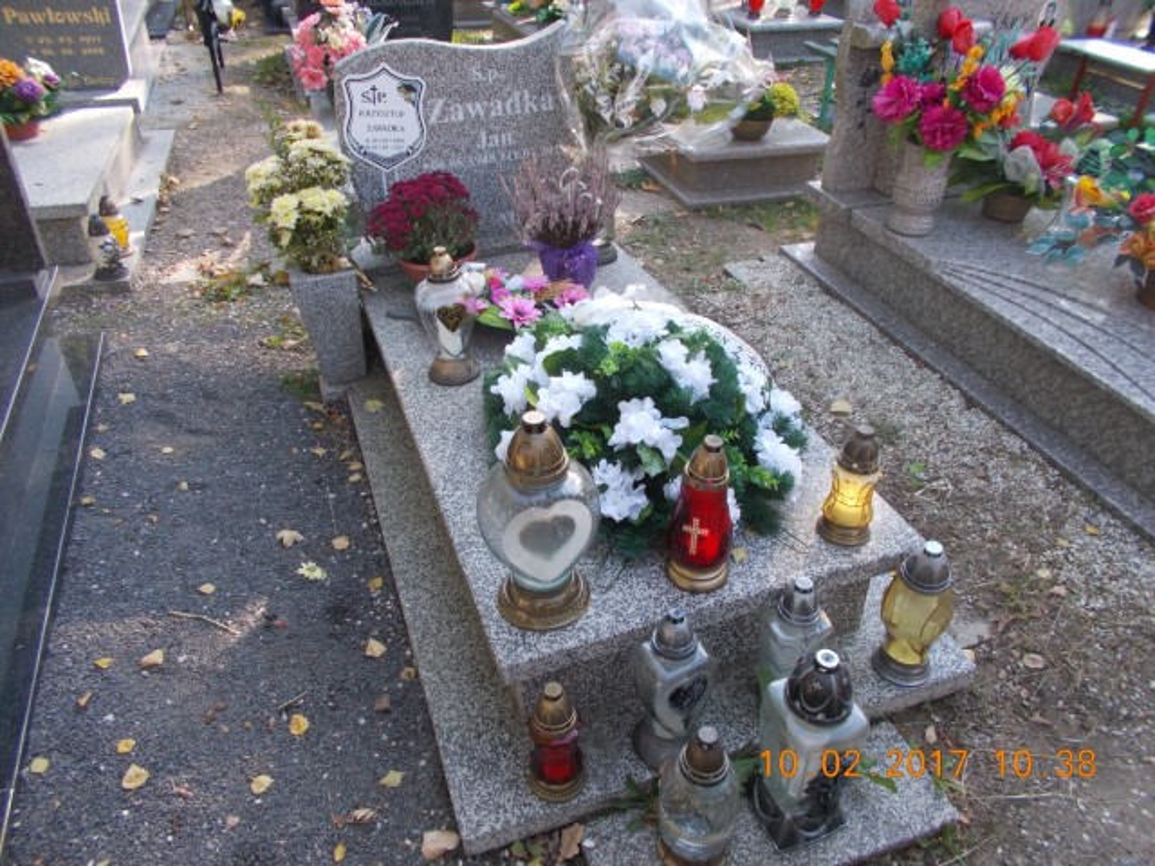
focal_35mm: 26
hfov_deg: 67.3
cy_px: 433
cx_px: 578
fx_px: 868
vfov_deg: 53.1
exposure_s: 1/250
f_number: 3.2
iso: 180
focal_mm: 4.6
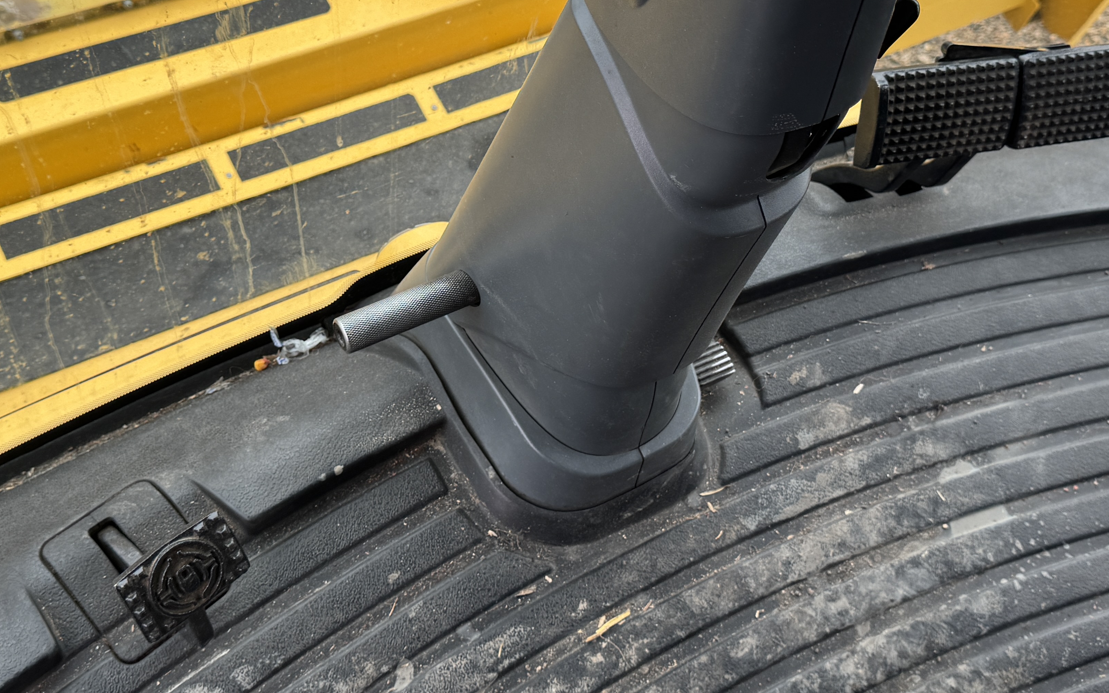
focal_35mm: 45
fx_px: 1360
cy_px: 275
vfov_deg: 28.5
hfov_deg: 44.3
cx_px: 521
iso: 64
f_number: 1.78
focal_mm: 6.76
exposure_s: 1/121
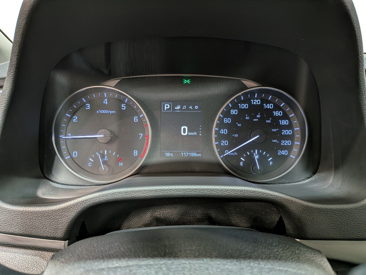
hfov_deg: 71.6
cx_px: 183
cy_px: 138
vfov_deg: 56.8
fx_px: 254
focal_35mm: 24
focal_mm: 4.53
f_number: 1.7
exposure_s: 1/25
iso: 178
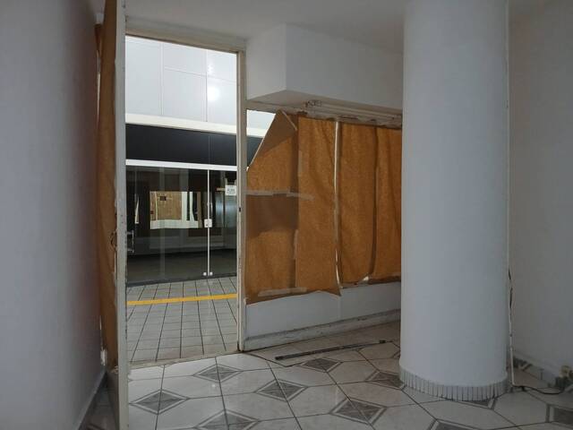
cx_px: 286
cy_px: 215
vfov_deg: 53.1
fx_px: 430
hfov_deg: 67.3
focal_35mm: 26
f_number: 1.8
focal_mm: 3.98
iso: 320
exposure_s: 1/25
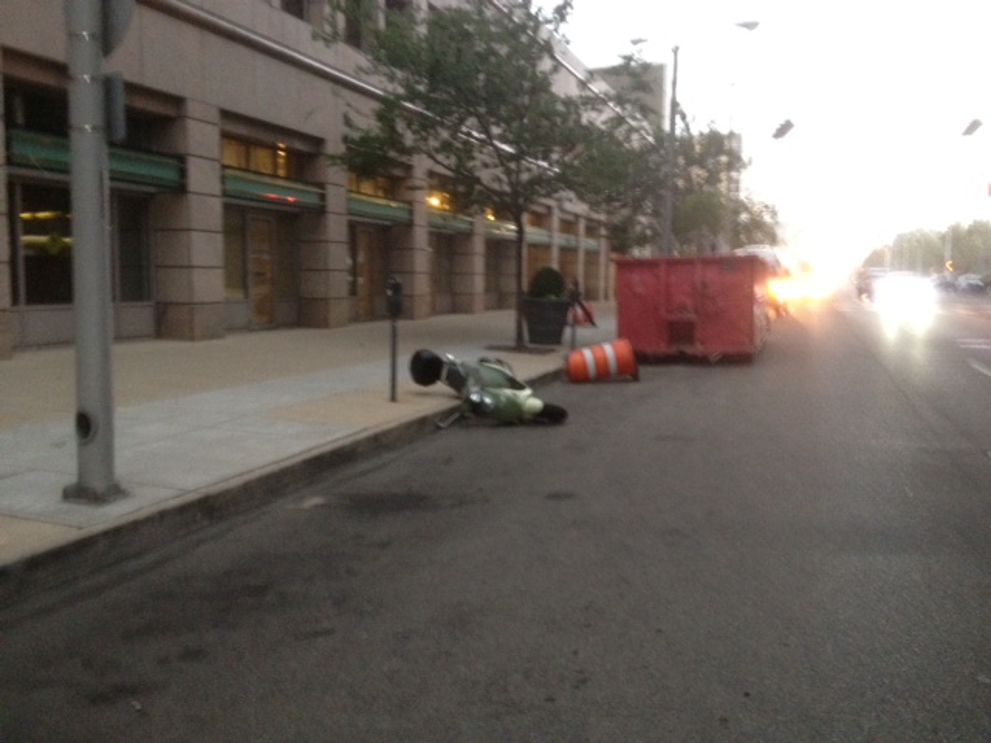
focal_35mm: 35
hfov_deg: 52.6
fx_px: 1002
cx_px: 496
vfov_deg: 40.7
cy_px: 372
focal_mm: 4.28
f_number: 2.4
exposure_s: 1/20
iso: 320
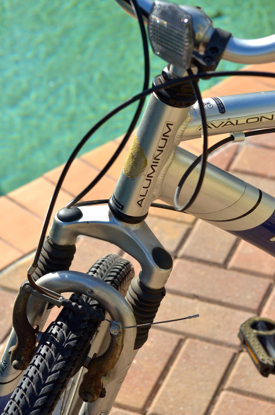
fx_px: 1243
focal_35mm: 108
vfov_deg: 19.0
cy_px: 208
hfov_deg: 12.6
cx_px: 138
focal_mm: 72
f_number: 7.1
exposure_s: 1/3200
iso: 800
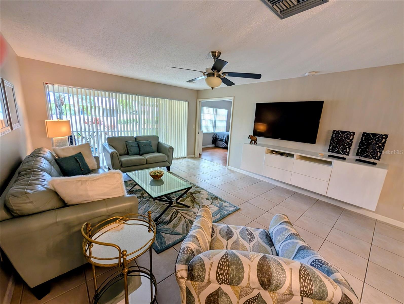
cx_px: 202
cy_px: 152
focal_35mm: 12
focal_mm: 2.02
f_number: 1.7
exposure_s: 1/60
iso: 55
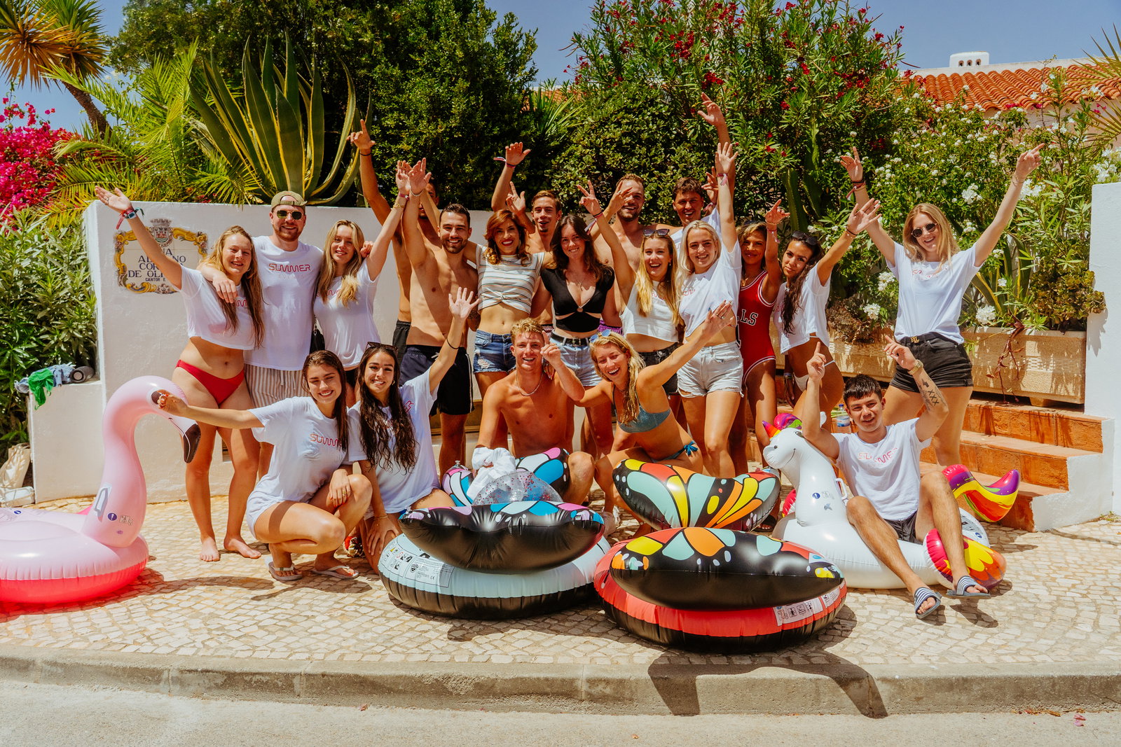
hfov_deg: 57.2
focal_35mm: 33
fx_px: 1028
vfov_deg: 40.0
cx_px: 560
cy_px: 374
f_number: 4.5
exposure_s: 1/6400
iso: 640
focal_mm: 33
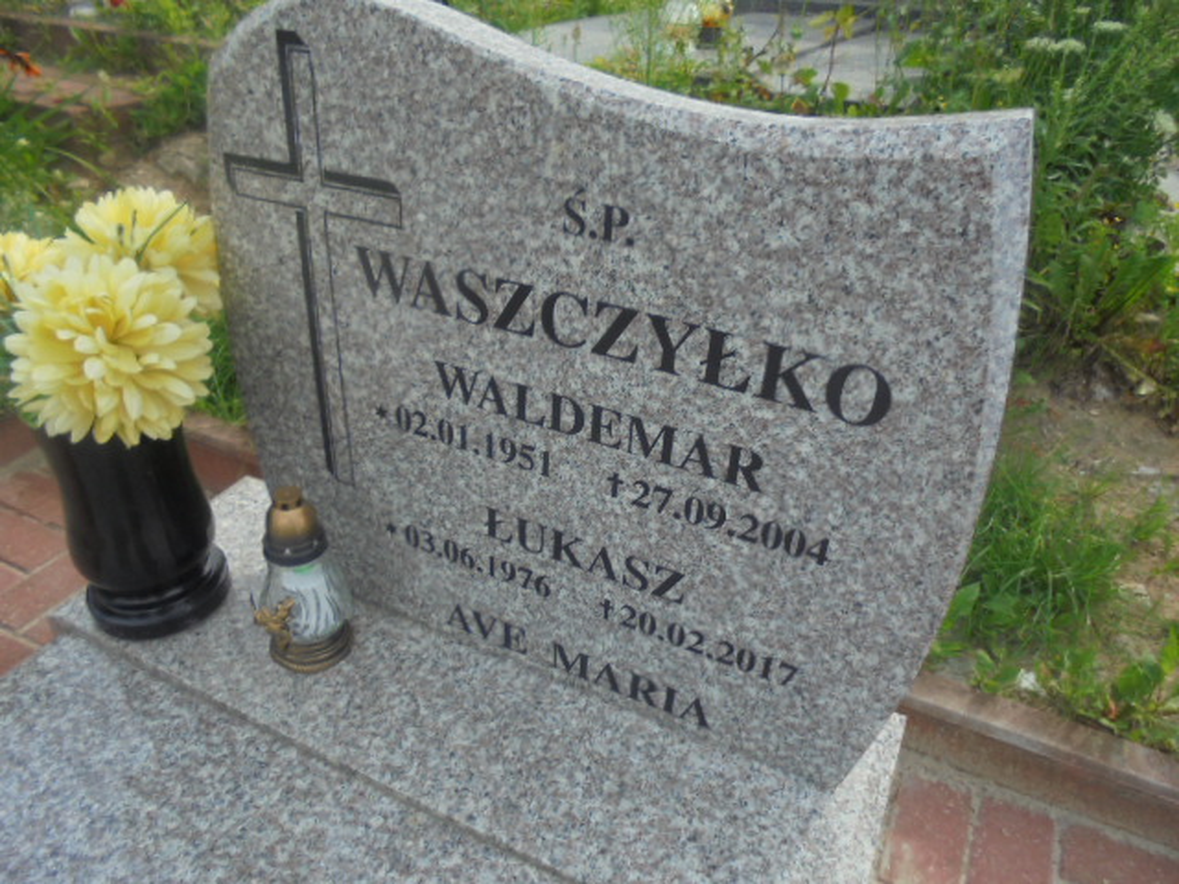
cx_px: 590
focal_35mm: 26
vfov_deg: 53.1
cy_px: 442
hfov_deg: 67.3
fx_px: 886
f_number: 3.5
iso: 100
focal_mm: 4.6
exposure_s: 1/500
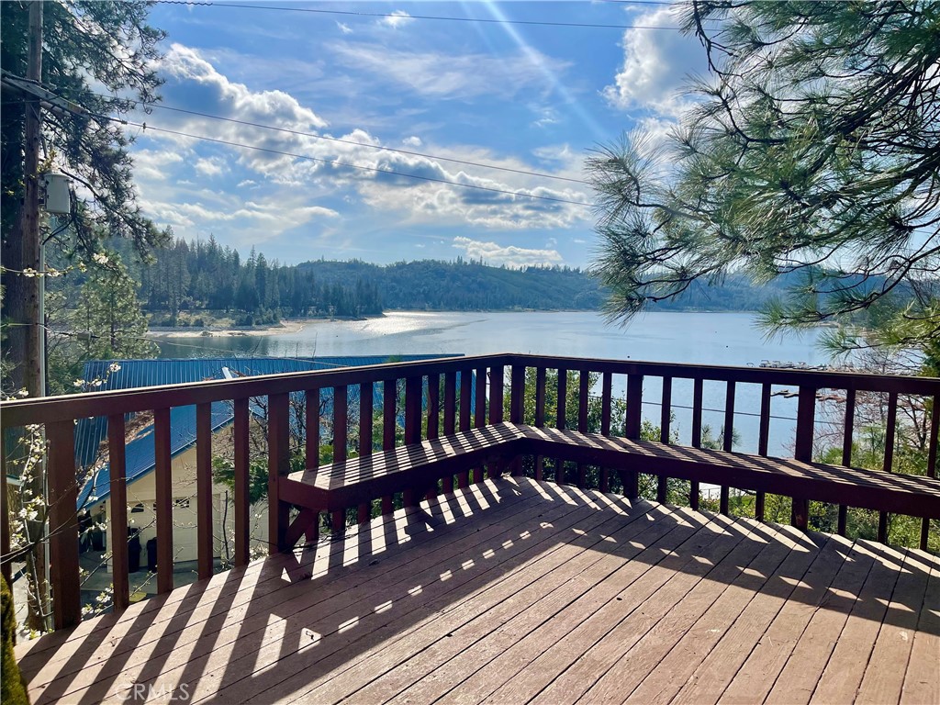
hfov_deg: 69.4
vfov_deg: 54.9
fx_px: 679
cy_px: 352
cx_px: 470
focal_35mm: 25
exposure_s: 1/10000
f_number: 1.6
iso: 32
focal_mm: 5.1
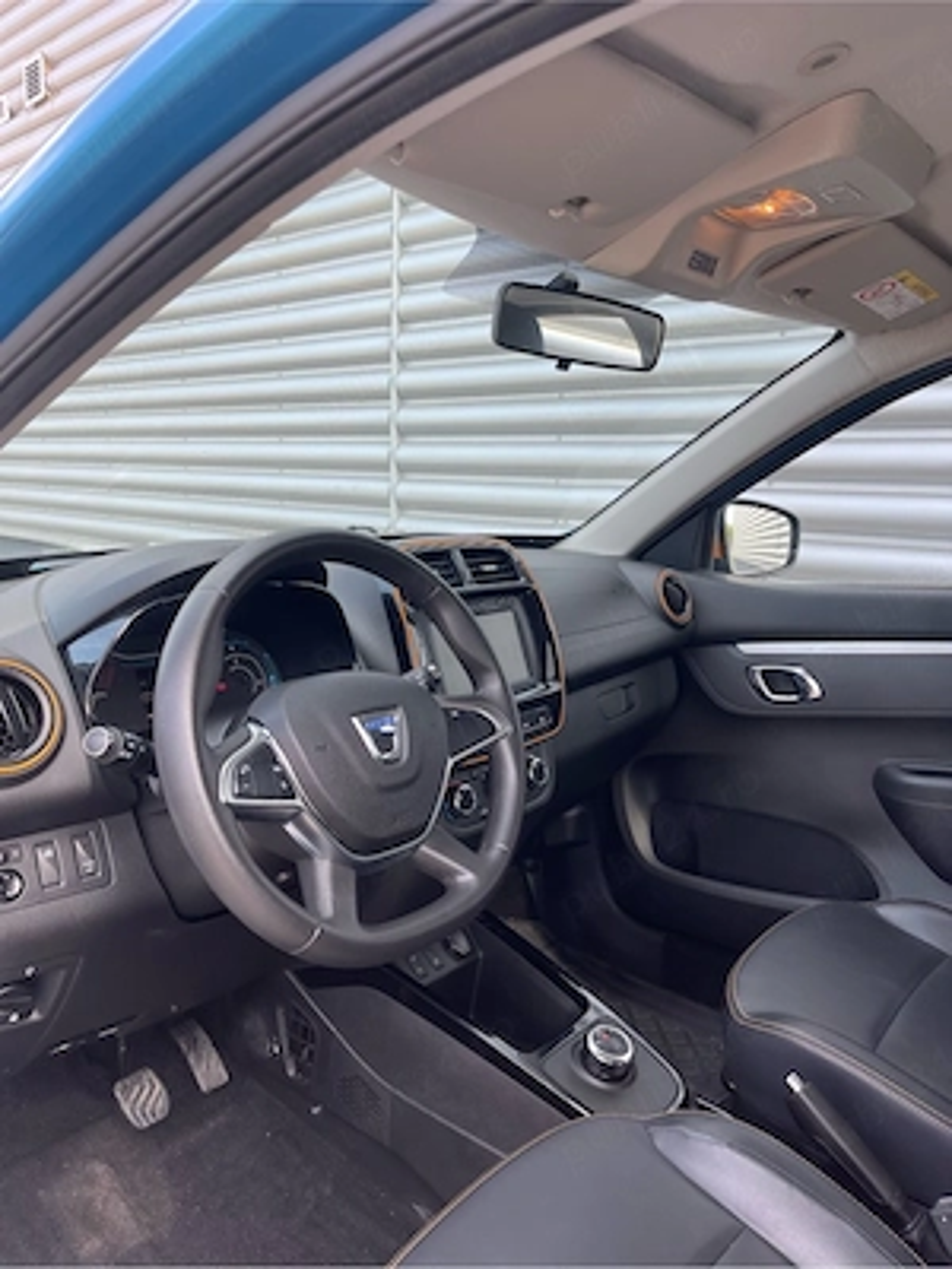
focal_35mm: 25
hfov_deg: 54.9
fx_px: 917
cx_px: 476
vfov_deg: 69.4
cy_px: 634
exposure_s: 1/276
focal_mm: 5.1
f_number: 1.6
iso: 32
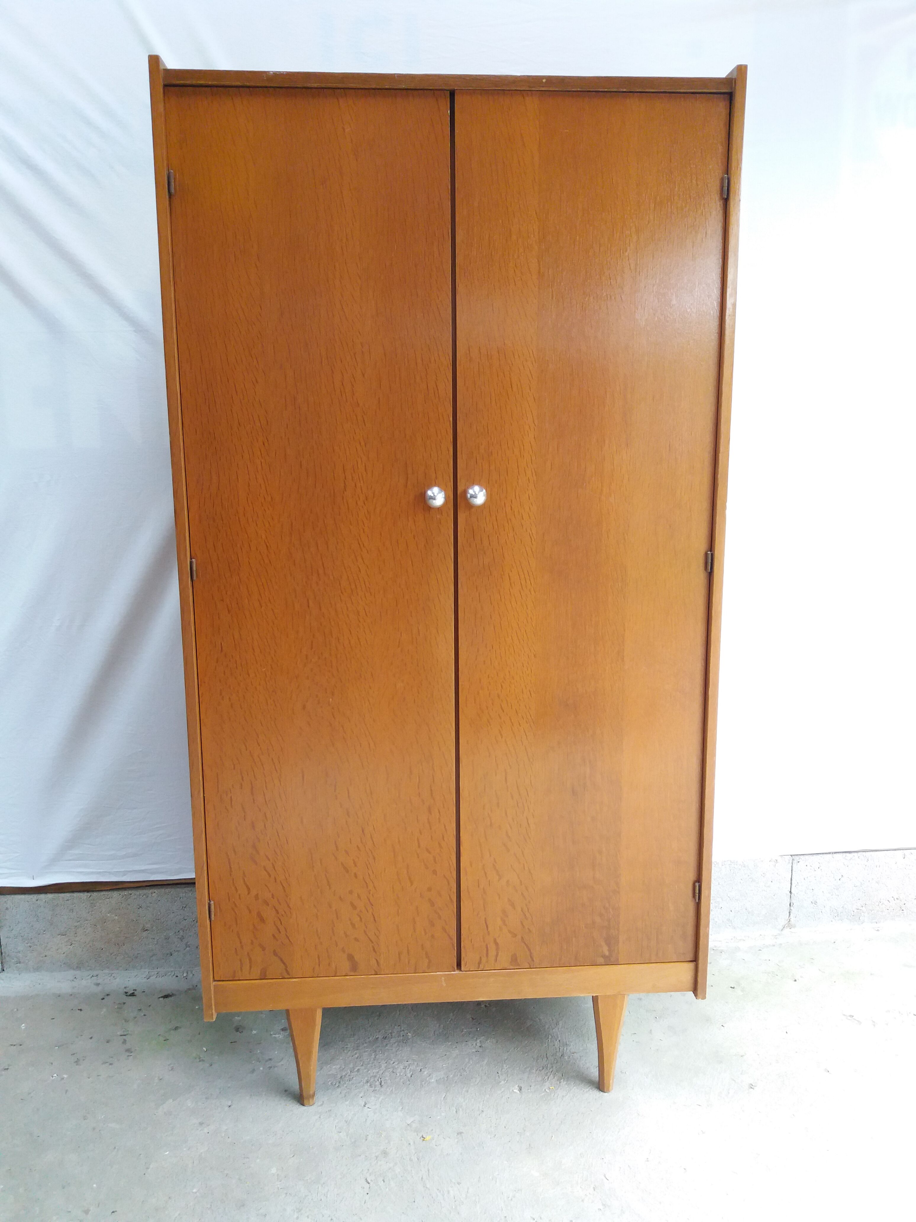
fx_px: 988
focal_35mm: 28
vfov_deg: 63.4
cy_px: 611
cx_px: 458
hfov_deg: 49.7
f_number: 1.9
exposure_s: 1/100
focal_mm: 3.7
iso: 100
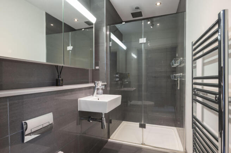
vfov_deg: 70.3
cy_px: 76
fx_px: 109
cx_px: 116
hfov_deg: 93.3
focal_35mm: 17
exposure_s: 1
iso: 200
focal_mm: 17
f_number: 16
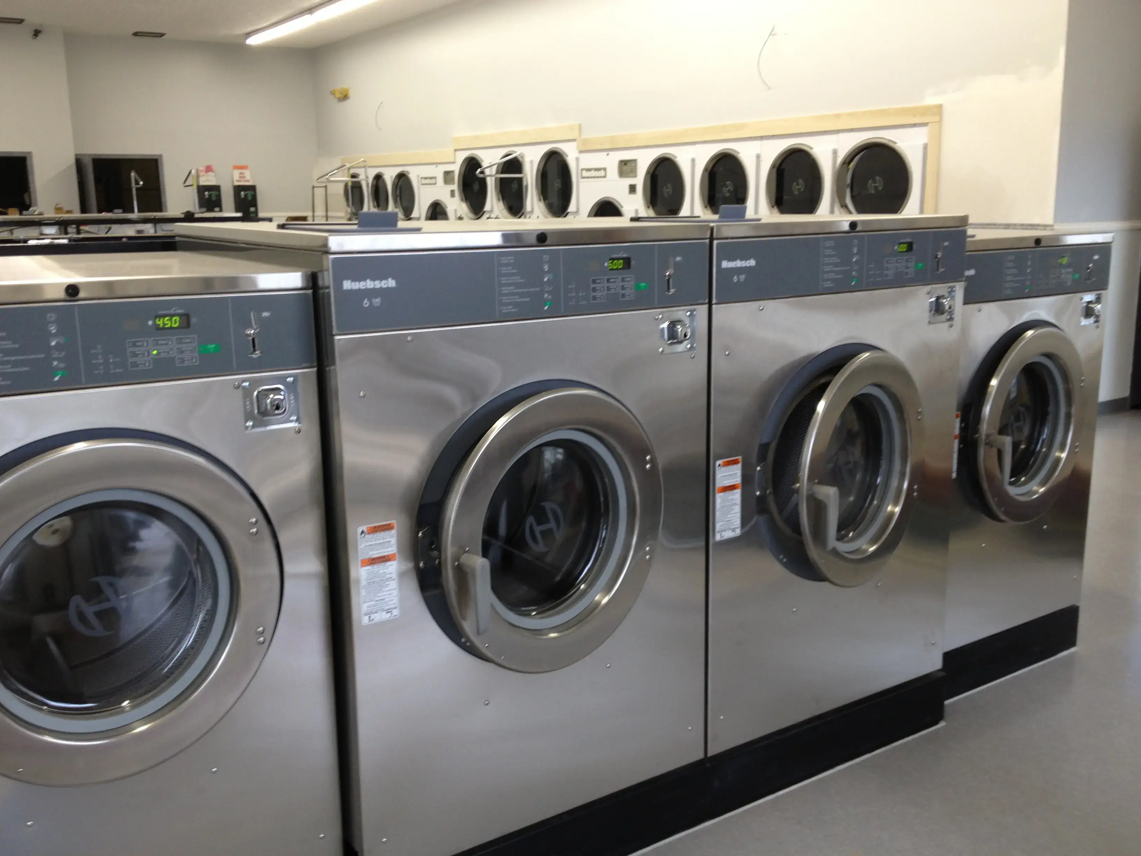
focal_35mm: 35
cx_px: 570
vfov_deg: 40.7
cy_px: 428
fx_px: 1154
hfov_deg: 52.6
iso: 50
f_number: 2.4
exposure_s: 1/24
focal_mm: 4.28
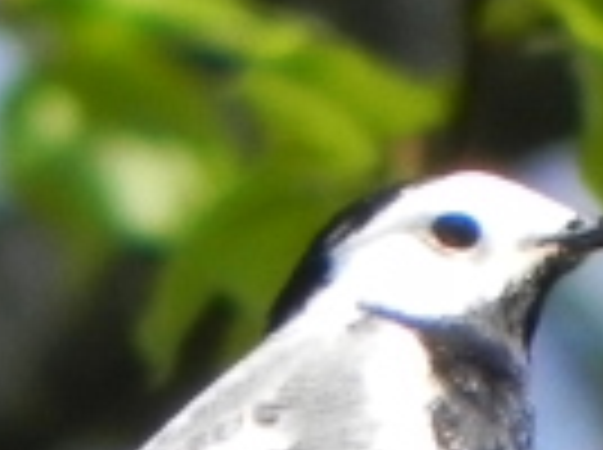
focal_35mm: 5188
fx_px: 90212
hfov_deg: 0.4
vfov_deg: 0.3
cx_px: 432
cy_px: 842
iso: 160
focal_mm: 120
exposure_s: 1/275
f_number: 5
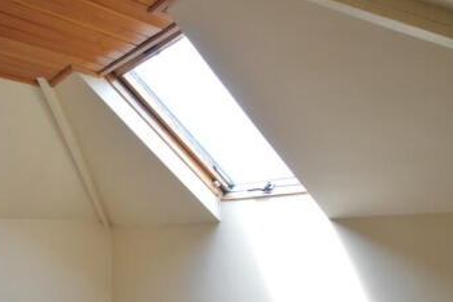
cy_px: 226
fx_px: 365
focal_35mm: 29
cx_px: 104
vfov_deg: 43.5
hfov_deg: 59.6
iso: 200
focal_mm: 10
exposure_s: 1/60
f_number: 4
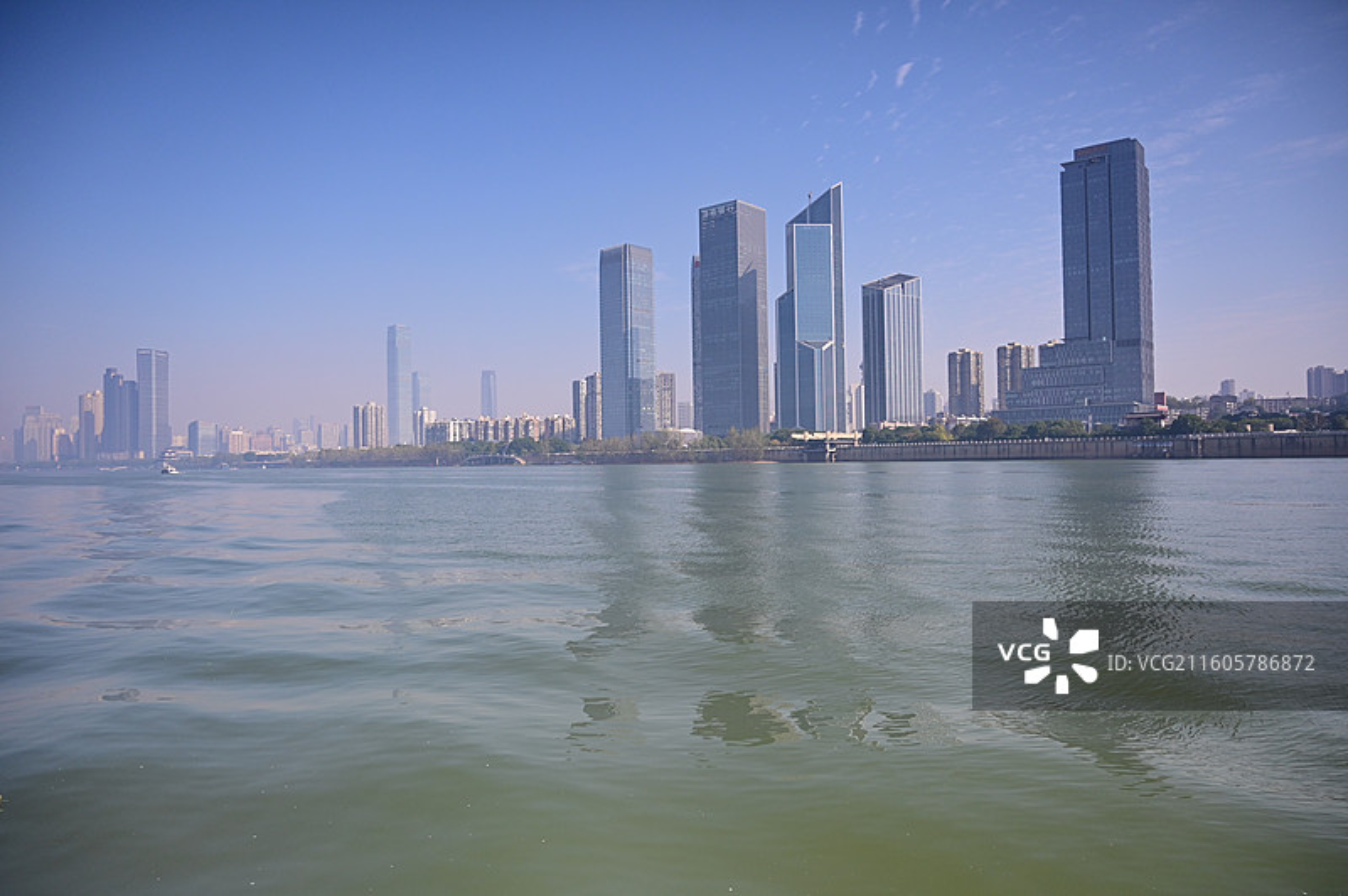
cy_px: 448
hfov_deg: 73.8
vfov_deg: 53.1
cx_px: 674
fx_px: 898
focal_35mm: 24
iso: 720
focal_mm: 24
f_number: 4
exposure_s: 1/8000
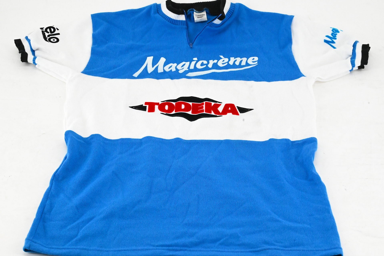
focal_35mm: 70
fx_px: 746
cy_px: 128
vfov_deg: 19.4
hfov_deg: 28.9
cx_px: 192
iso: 14400
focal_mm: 70
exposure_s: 1/400
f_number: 16
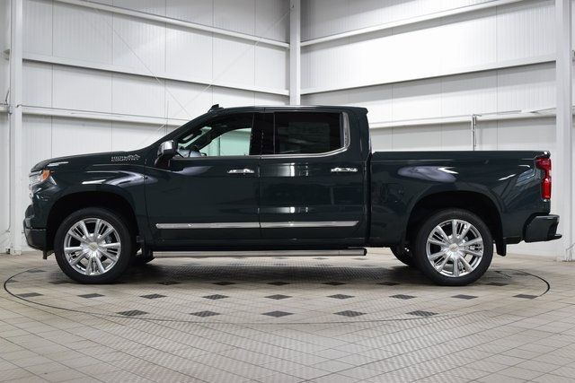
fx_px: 671
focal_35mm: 42
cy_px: 192
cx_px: 288
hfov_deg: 46.4
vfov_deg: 31.9
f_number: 6.3
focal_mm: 28
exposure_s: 1/15
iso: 450
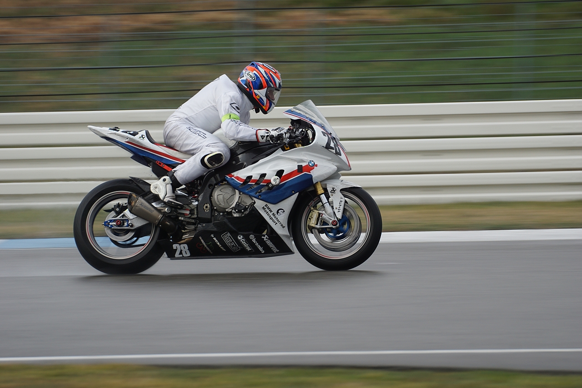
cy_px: 194
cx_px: 291
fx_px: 3879
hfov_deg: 8.6
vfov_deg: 5.7
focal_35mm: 240
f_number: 5.6
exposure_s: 1/320
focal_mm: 160
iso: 125
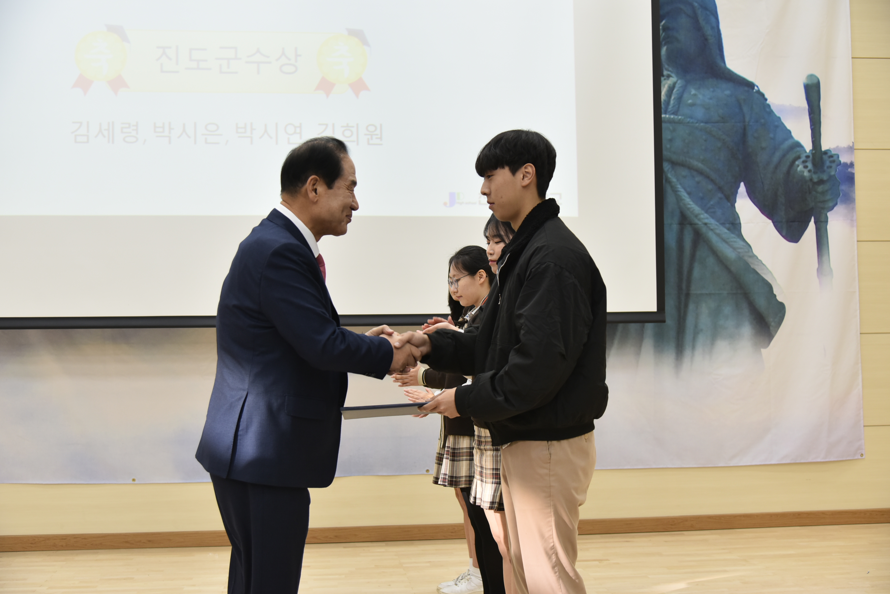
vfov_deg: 29.3
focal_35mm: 46
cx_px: 445
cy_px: 297
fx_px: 1138
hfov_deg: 42.7
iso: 640
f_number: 4
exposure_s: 1/100
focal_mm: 46
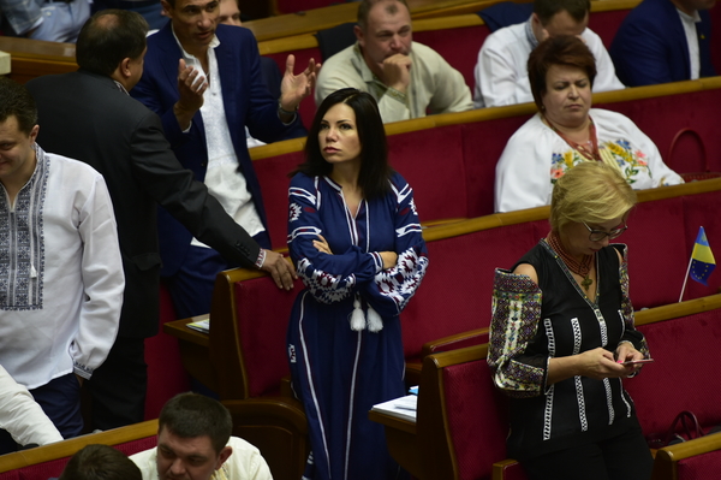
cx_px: 360
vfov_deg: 4.6
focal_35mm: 300
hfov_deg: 6.9
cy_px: 240
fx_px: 6003
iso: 800
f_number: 2.8
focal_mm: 200
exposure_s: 1/200
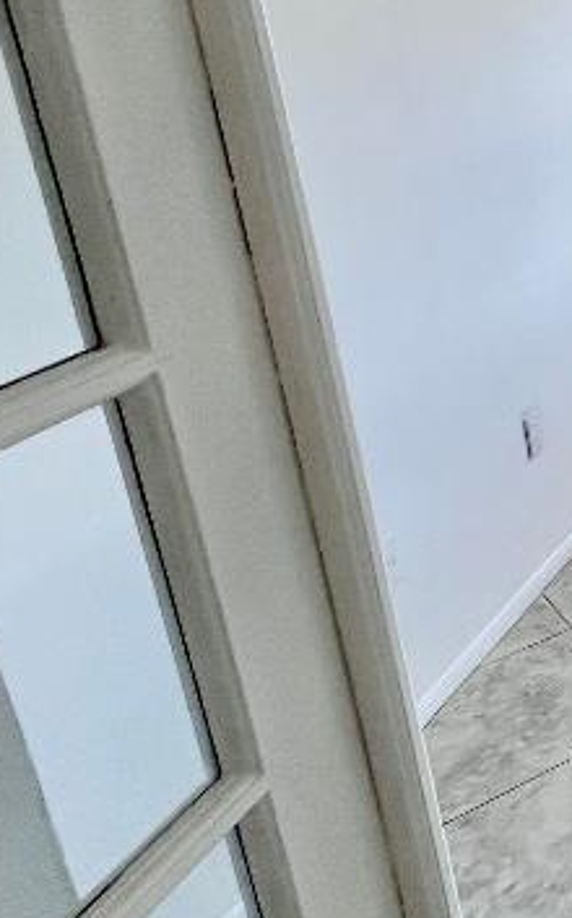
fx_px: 1000
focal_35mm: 40
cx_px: 1147
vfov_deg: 47.6
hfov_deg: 19.0
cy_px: 239
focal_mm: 1.57
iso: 32
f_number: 1.8
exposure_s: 1/127
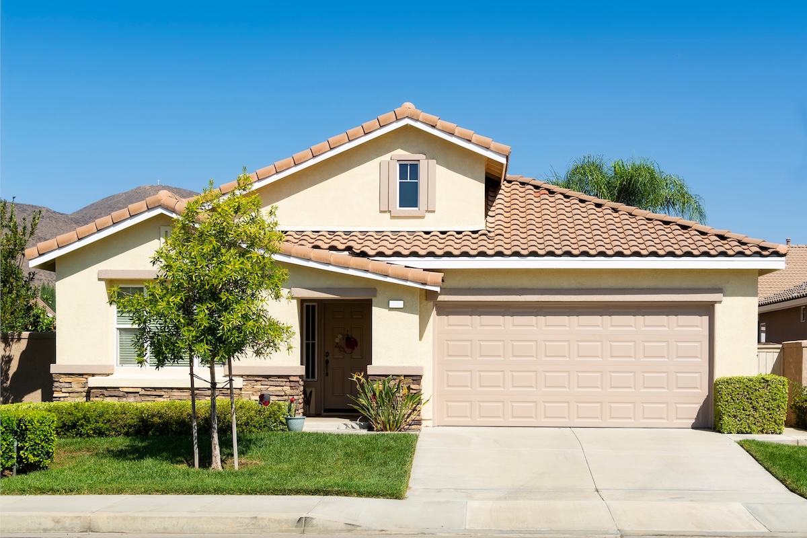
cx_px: 404
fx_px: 1177
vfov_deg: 25.8
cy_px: 269
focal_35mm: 52
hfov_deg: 37.9
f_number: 5.6
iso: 100
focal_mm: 35
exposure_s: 1/750
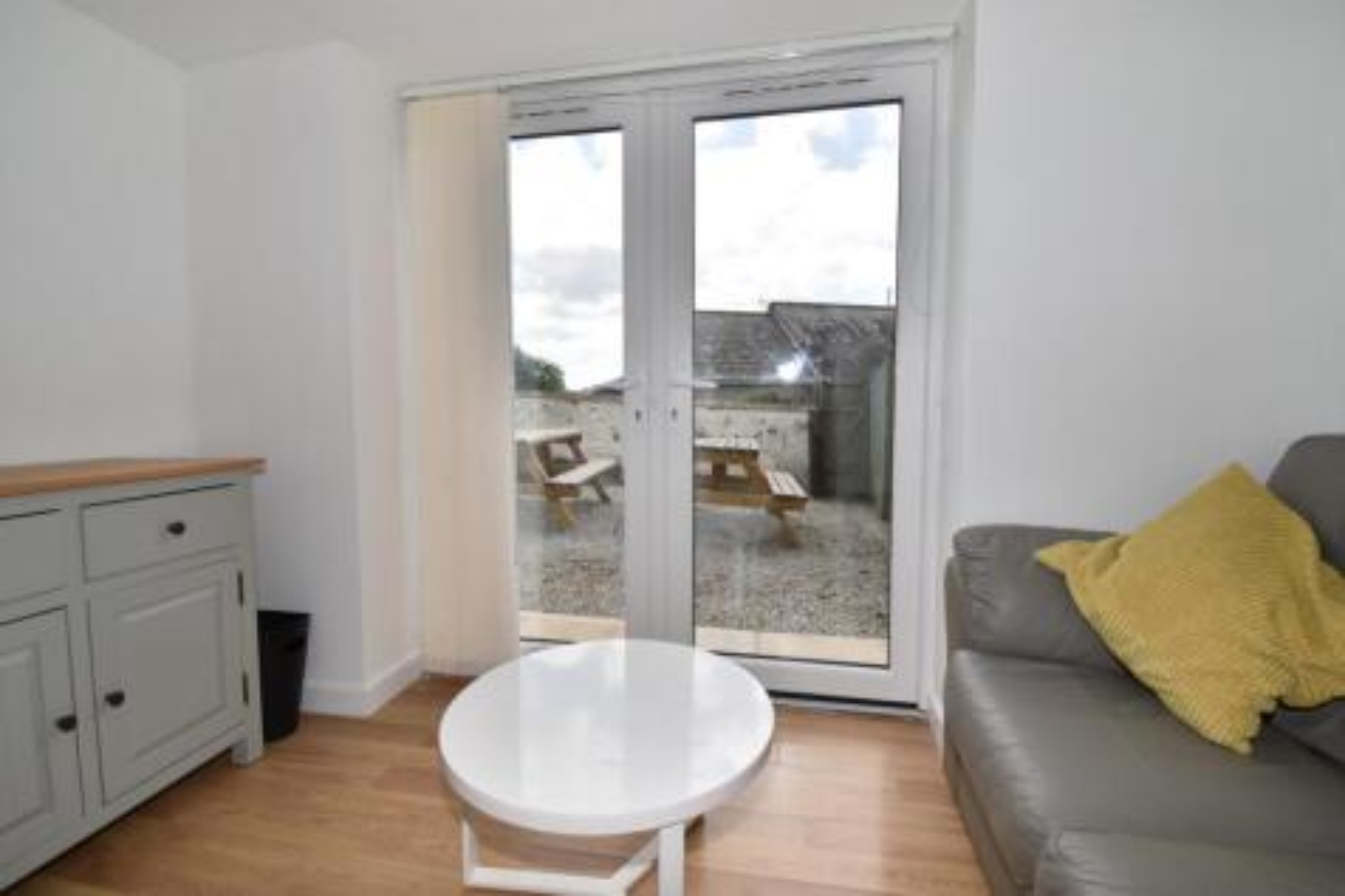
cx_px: 672
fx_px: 560
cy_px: 448
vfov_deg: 77.3
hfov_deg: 100.4
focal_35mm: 15
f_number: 13
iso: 110
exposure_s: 1/60
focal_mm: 10
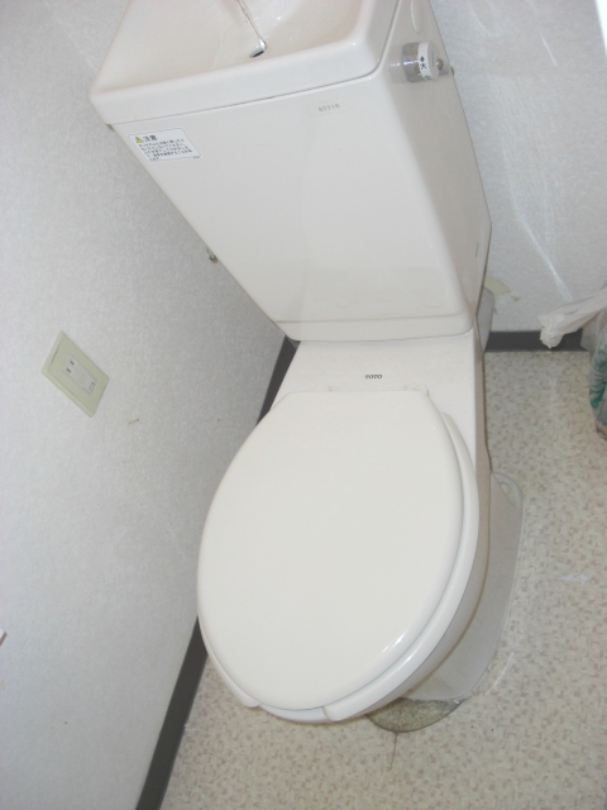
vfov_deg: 49.0
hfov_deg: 37.7
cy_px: 405
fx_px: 888
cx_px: 304
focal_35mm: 38
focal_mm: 7.9
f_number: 2.8
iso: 100
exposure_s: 1/60
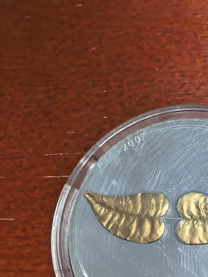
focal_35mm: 44
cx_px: 176
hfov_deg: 31.7
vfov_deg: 42.2
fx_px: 353
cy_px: 193
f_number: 2.2
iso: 160
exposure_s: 1/50
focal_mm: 1.68
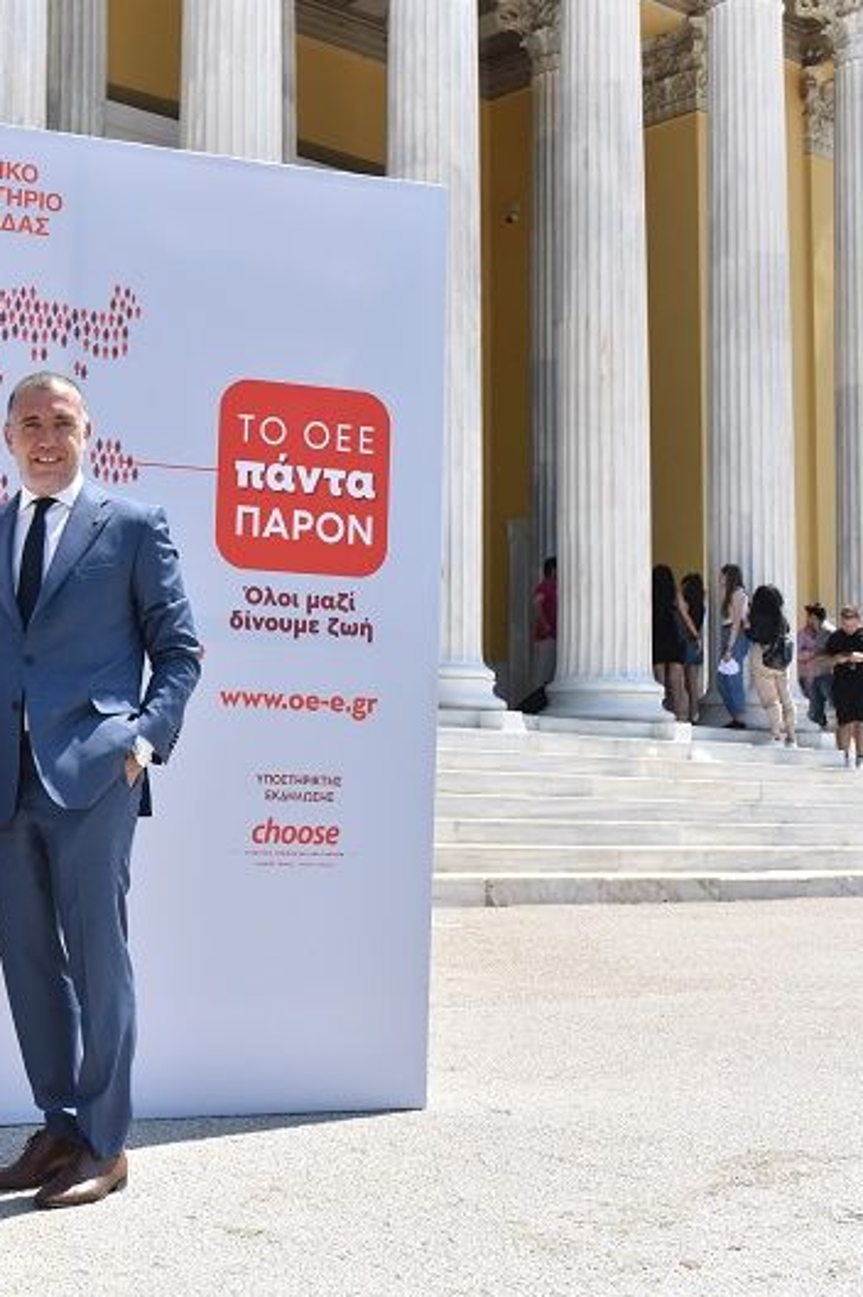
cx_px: 49
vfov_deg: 37.5
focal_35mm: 53
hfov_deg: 24.6
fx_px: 1908
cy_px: 650
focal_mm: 35
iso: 1600
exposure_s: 1/3200
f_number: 6.3
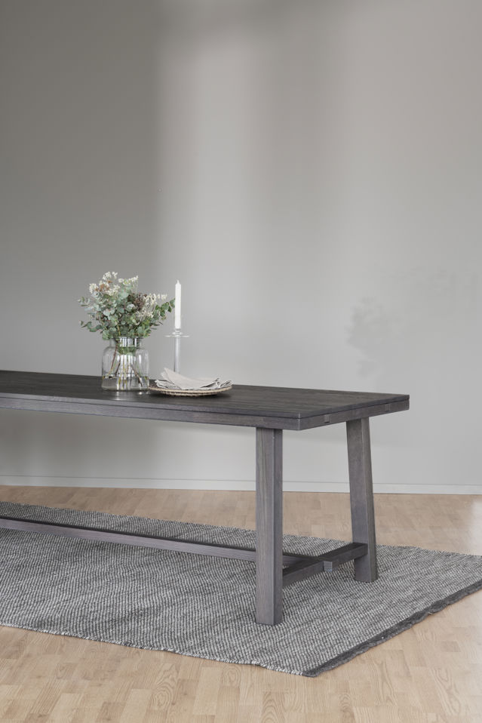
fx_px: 1265
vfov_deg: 31.9
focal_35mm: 63
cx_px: 241
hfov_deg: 21.6
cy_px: 362
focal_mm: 63
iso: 160
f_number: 13
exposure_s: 1
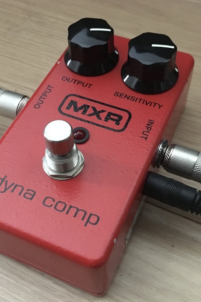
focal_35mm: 44
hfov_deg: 30.5
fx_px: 369
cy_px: 156
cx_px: 93
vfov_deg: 44.5
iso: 320
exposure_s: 1/15
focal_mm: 4.15
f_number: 2.2
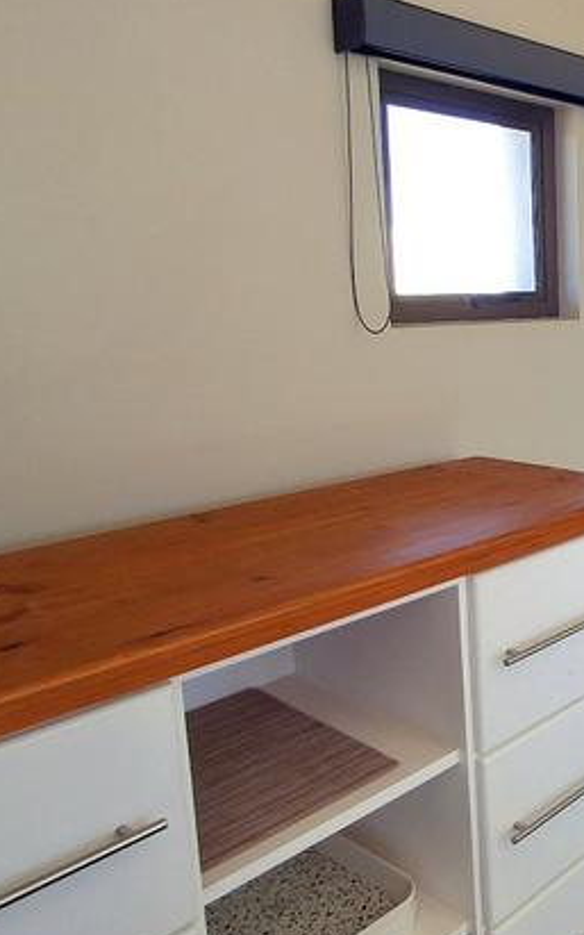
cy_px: 411
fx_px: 840
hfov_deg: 31.6
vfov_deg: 58.0
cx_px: 714
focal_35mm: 33
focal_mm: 1.64
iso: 40
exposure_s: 1/100
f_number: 2.2
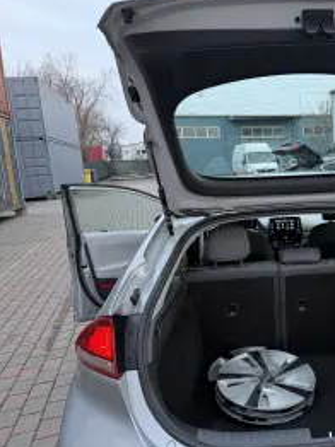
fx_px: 427
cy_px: 222
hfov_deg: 39.5
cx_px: 306
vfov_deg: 55.4
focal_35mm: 33
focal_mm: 6.76
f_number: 1.78
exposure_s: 1/89
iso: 200
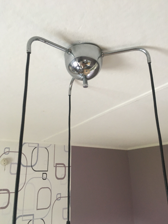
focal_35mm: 29
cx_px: 84
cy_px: 112
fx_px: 188
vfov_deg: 61.7
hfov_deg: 48.2
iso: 160
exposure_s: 1/33
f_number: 2.2
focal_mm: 4.15
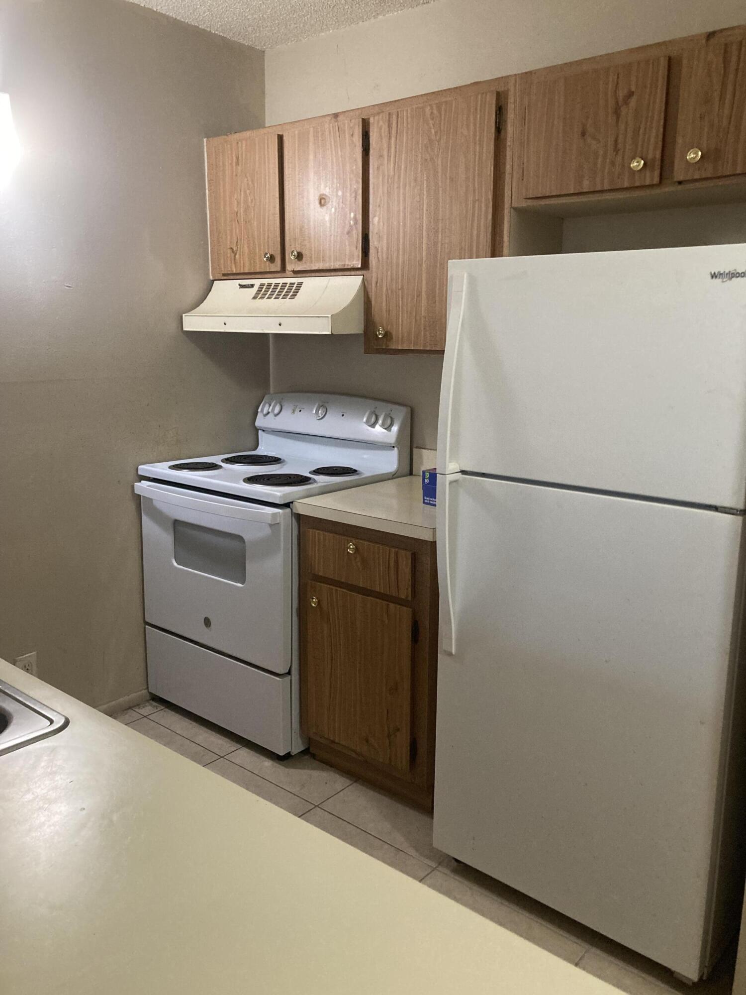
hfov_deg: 49.7
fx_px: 805
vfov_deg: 63.4
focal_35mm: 28
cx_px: 373
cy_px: 498
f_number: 1.8
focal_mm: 3.99
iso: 320
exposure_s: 1/30
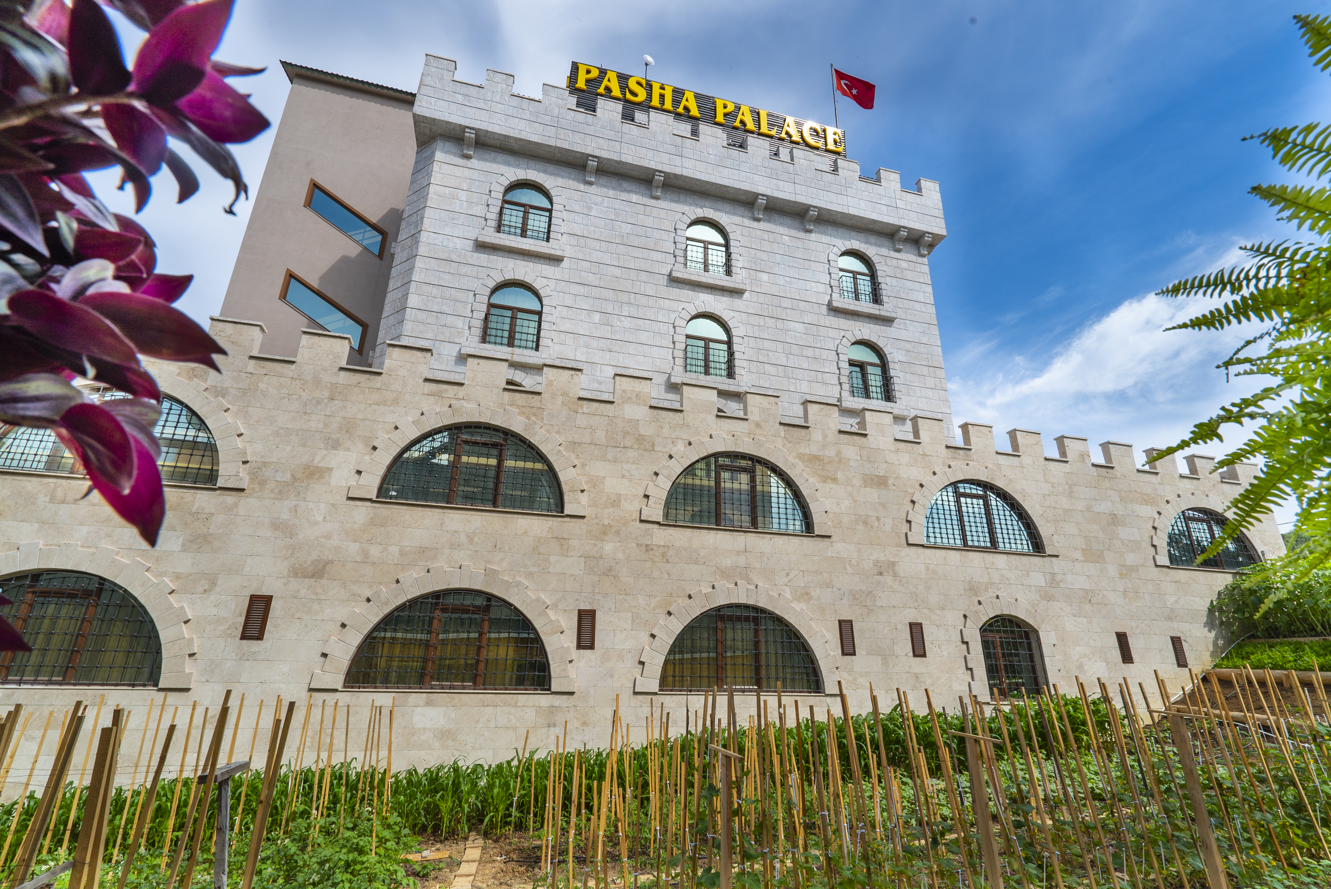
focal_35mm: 16
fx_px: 592
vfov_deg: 73.8
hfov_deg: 96.7
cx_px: 666
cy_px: 444
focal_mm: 16
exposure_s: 1/80
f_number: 14
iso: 100
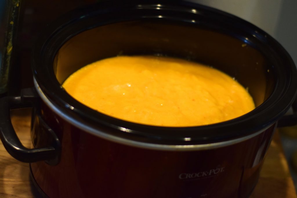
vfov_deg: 18.2
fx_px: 619
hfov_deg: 27.0
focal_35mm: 75
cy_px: 99
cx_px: 148
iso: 800
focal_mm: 50
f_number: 1.8
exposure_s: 1/500
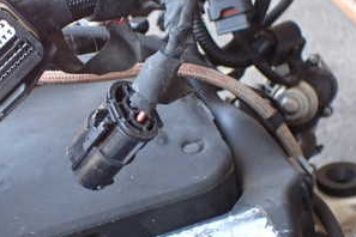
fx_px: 623
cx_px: 105
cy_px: 118
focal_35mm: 63
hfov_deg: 31.5
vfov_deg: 21.6
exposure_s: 1/125
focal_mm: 5.4
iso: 250
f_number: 2.3
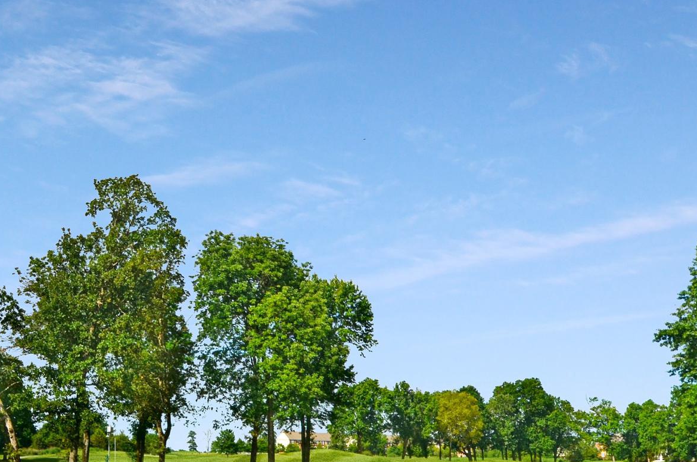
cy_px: 395
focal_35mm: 63
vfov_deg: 21.1
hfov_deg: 31.2
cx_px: 147
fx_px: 1217
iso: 100
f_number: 13
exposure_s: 1/200
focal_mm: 24
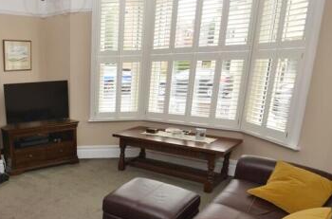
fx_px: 284
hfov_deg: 52.2
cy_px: 145
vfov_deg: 41.6
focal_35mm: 31
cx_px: 25
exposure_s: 1/60
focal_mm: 11
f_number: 8
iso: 800
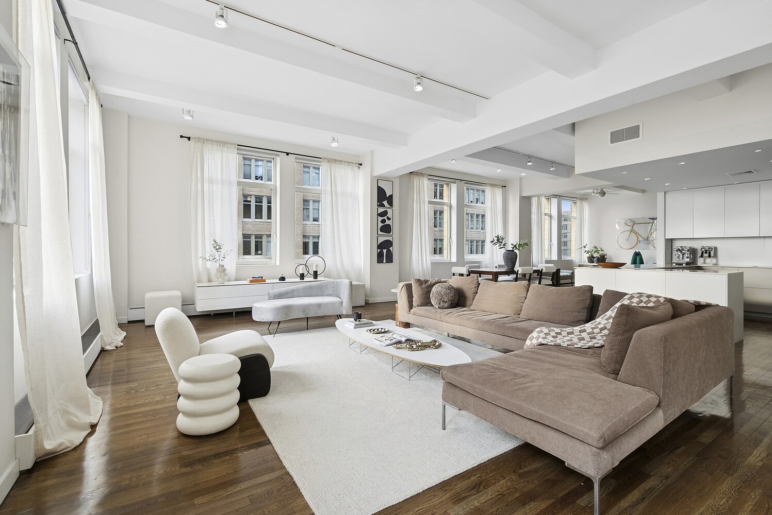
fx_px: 343
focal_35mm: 16
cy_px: 258
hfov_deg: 96.7
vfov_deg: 73.8
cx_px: 386
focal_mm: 16
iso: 1600
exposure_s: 1/50
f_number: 14
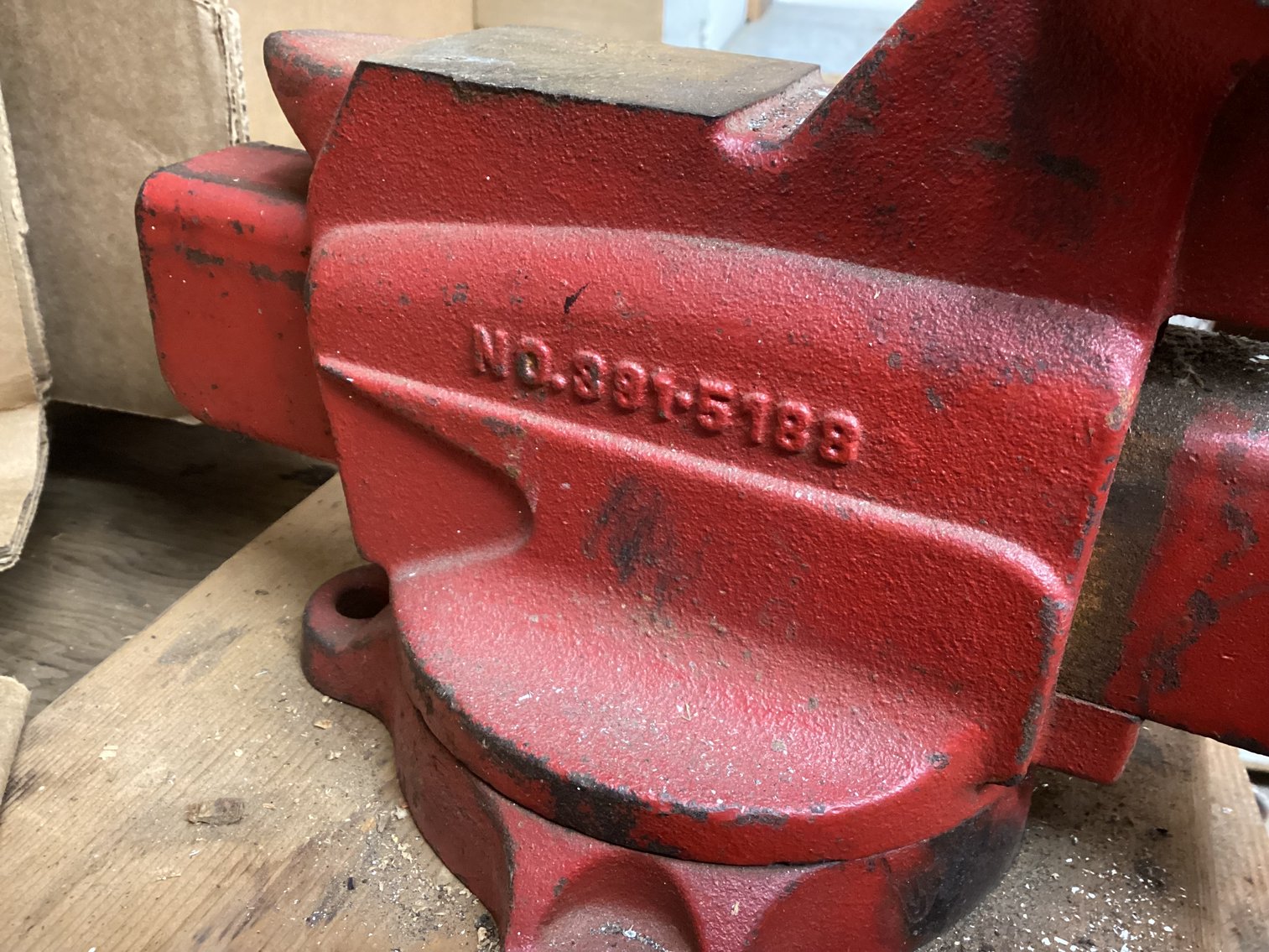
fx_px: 1137
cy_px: 476
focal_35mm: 31
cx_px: 634
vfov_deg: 45.4
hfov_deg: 58.3
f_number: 2.4
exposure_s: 1/30
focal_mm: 3.3
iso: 500
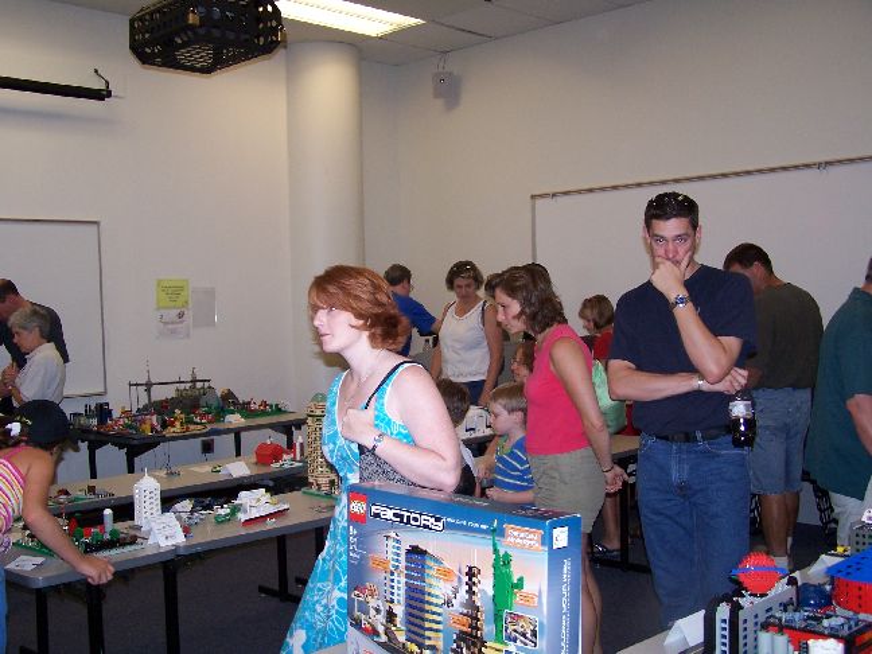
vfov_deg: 36.0
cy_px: 327
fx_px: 1008
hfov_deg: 46.8
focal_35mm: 40
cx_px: 436
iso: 140
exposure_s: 1/60
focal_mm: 6.7
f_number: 2.8
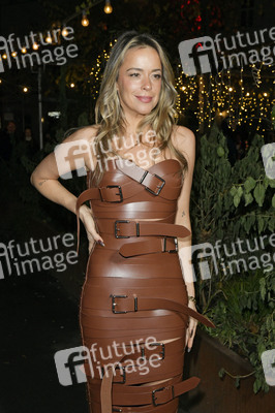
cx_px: 138
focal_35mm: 48
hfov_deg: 28.0
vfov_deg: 41.1
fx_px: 551
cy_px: 206
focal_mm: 48
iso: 1600
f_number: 10
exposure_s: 1/250
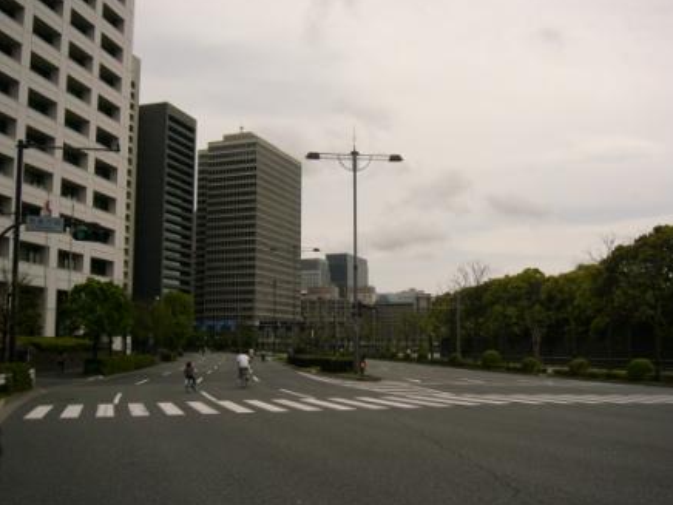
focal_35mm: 36
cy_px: 250
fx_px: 700
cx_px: 344
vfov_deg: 39.7
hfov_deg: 51.4
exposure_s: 1/320
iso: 50
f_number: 8
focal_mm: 5.8
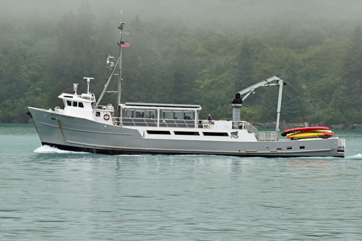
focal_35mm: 292
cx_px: 181
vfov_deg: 4.7
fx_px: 2940
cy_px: 120
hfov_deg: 7.0
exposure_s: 1/640
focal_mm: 195
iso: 800
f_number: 13
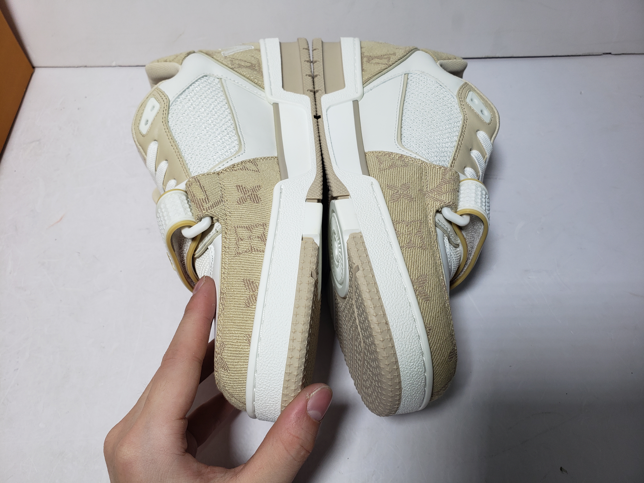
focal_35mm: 26
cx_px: 322
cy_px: 242
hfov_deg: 67.3
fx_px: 484
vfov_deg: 53.1
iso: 50
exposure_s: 1/218
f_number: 2.4
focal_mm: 4.3
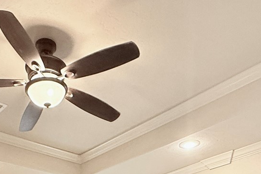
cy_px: 310
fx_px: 370
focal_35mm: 51
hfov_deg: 38.4
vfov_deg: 19.8
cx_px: 85
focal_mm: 2.22
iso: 400
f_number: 2.2
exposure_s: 1/60
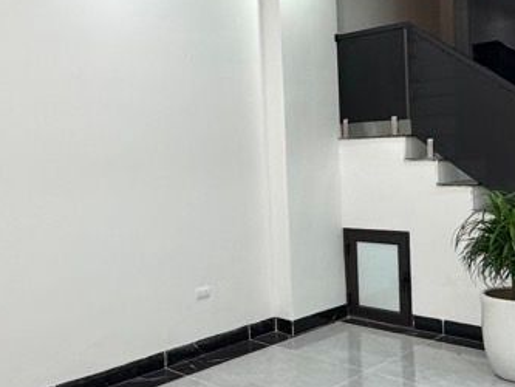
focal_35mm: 43
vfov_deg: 33.6
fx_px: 640
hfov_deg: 43.6
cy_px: 178
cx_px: 207
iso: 200
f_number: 2.2
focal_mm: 2.22
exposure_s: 1/100
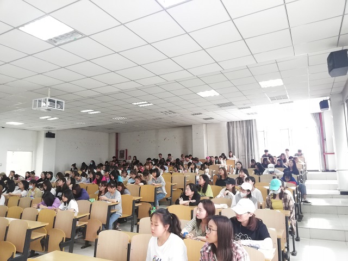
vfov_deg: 53.1
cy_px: 130
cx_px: 174
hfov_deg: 67.3
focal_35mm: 26
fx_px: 261
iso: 320
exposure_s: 1/25
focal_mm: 3.81
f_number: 2.2
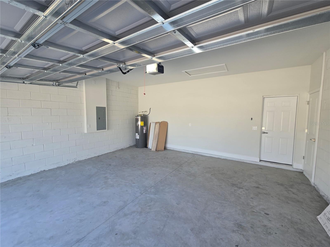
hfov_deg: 106.2
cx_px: 165
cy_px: 124
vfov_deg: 89.9
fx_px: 124
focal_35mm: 13
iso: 50
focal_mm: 2.2
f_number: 2.2
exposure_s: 1/155
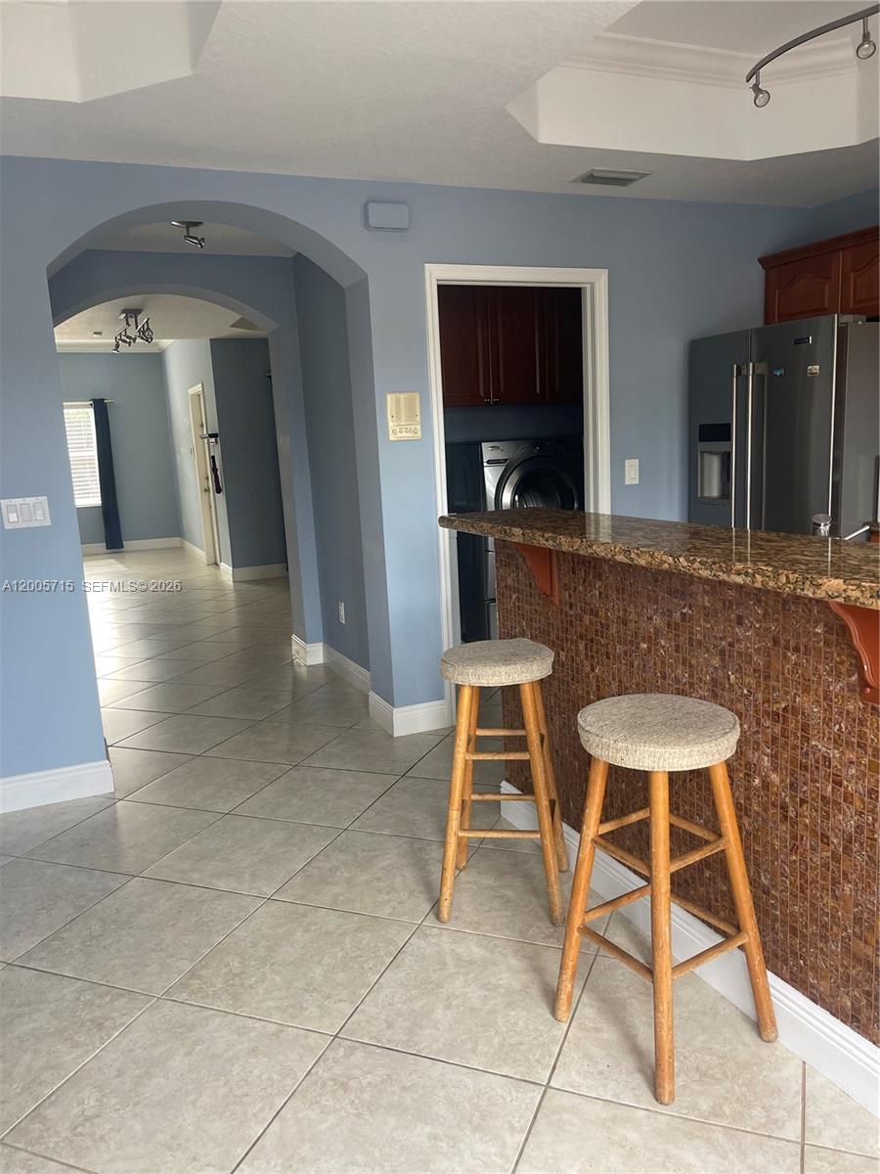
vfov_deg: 67.3
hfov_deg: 53.1
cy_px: 587
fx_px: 881
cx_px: 440
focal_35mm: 26
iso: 125
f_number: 1.6
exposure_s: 1/104
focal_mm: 5.1
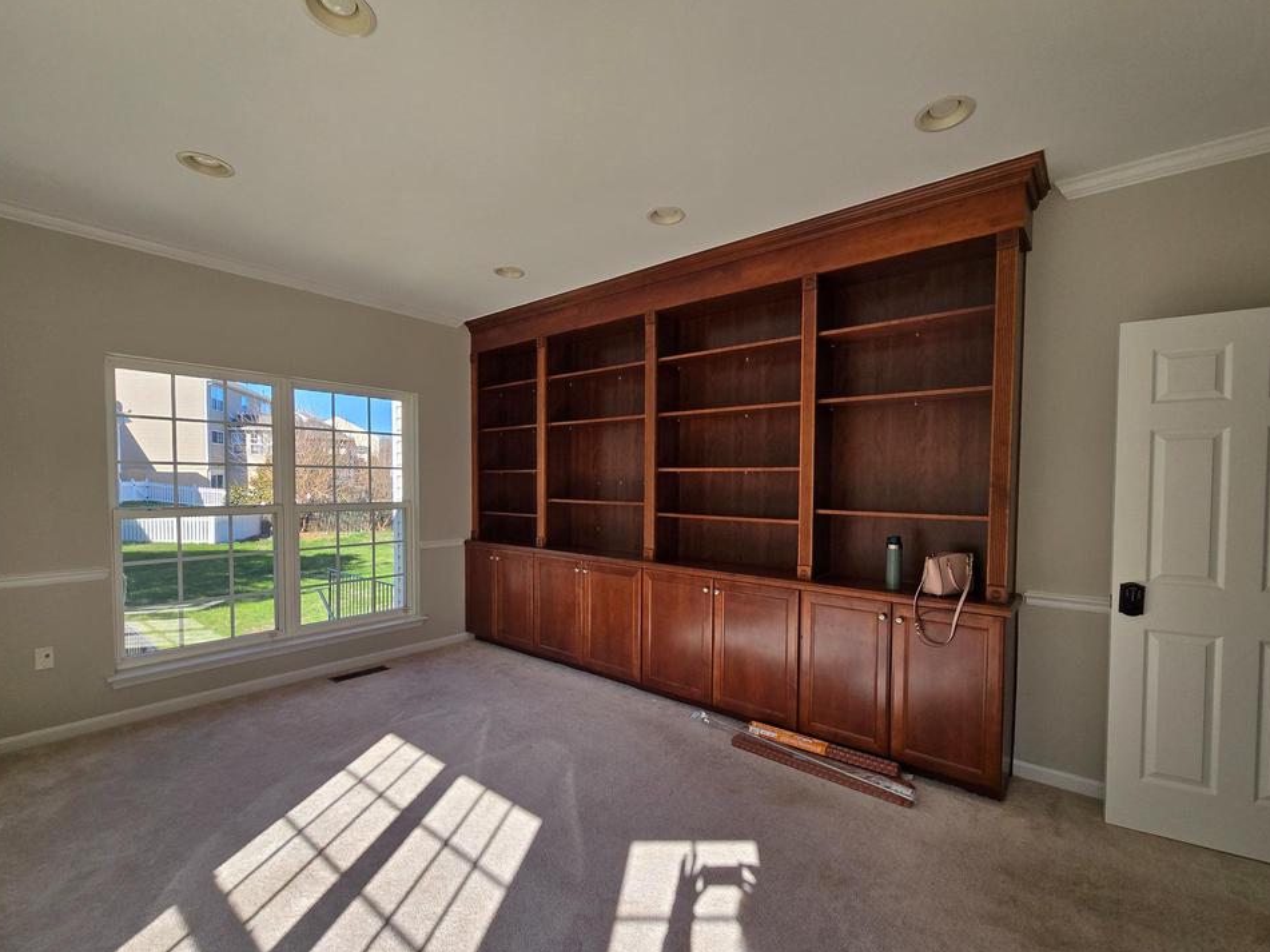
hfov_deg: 102.1
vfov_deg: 85.5
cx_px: 648
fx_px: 514
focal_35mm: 14
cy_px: 507
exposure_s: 1/719
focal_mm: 2.2
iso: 80
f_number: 2.2
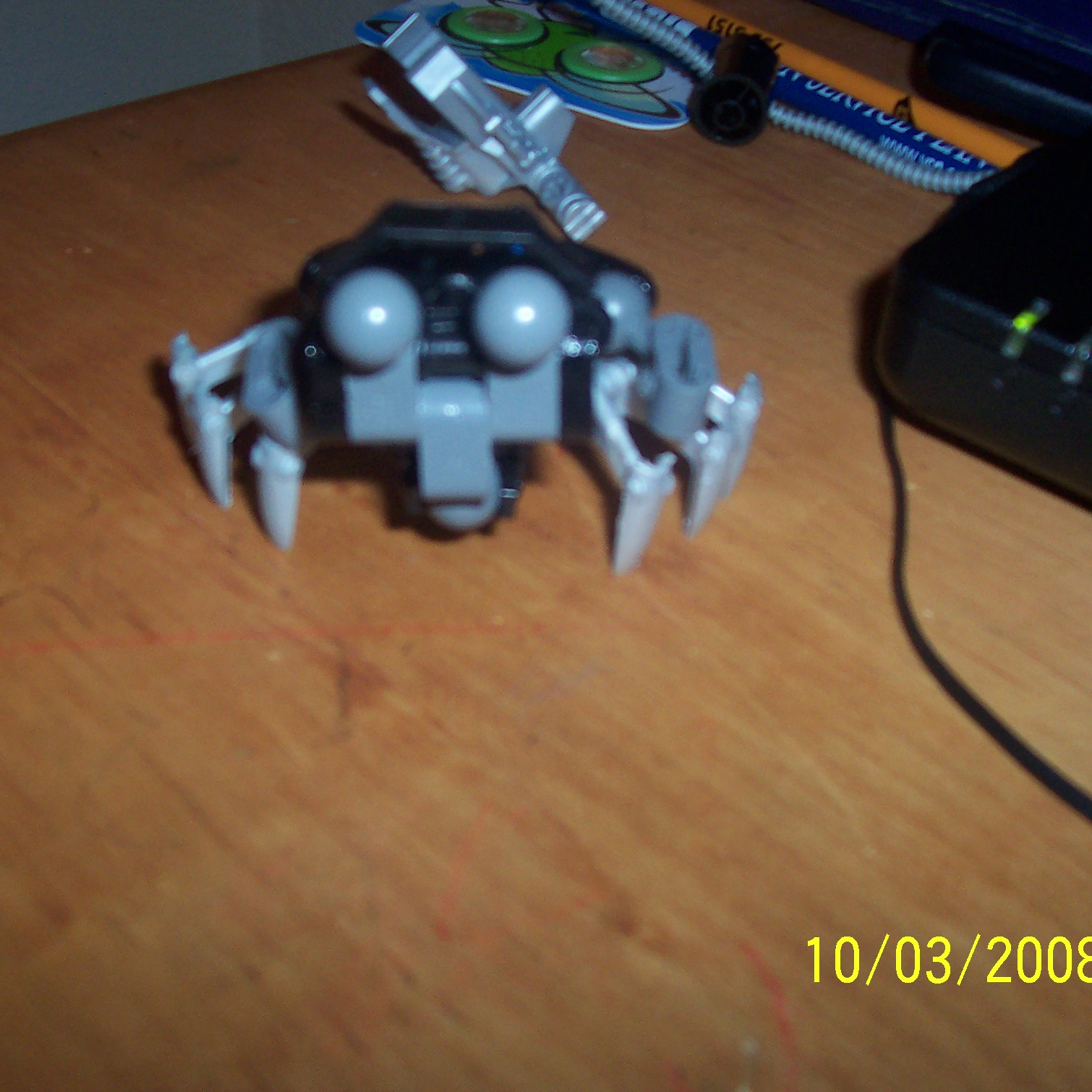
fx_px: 1570
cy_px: 547
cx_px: 449
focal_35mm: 44
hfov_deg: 38.2
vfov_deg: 38.3
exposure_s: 1/60
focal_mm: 5.6
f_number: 2.8
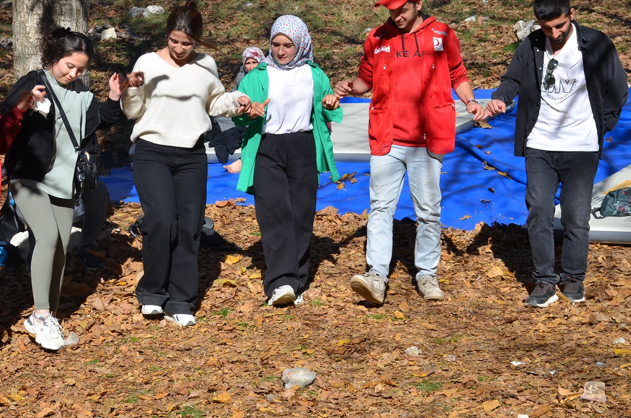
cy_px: 145
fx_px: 1691
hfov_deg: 21.1
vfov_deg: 14.1
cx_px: 235
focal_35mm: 97
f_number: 8
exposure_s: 1/250
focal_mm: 45
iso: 100
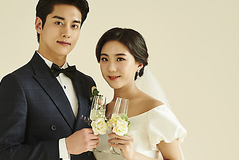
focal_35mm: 131
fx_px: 870
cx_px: 60
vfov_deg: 10.5
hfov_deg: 15.6
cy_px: 97
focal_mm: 85
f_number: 4
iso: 250
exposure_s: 1/125
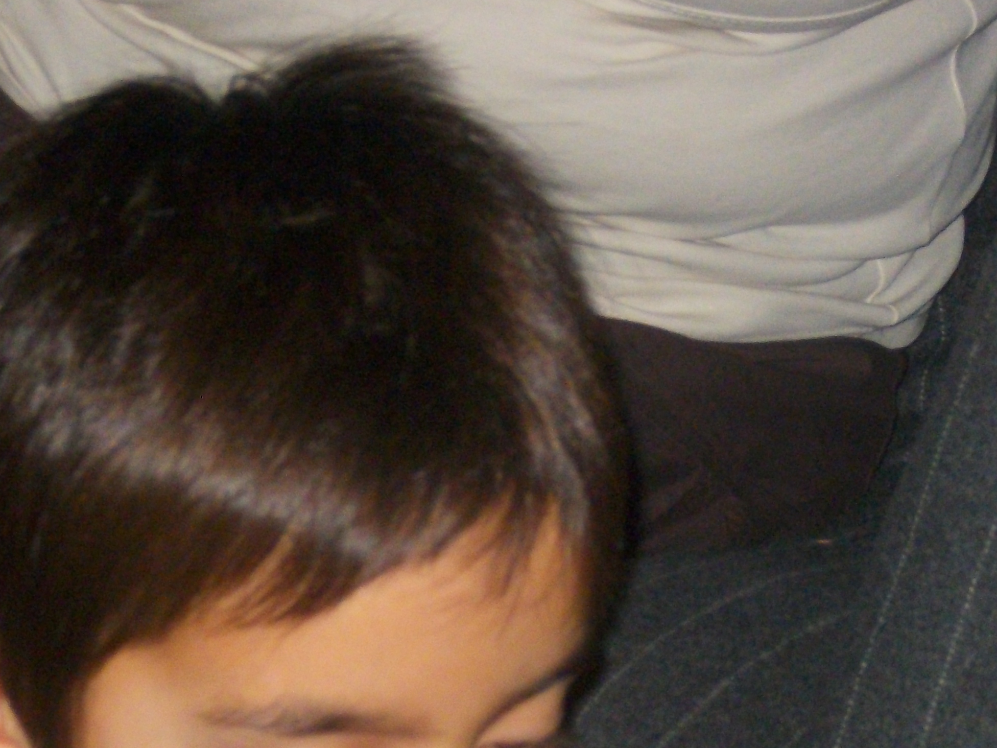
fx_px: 6020
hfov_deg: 9.5
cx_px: 477
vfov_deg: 7.1
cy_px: 724
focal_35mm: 209
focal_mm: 17.1
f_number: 5.3
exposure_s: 1/125
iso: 320
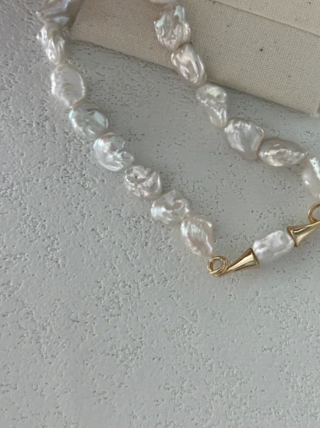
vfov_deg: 27.6
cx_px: 222
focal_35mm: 70
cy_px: 148
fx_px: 864
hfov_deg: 20.9
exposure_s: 1/79
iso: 80
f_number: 1.78
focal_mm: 6.86
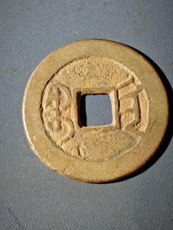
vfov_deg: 17.0
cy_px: 115
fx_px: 773
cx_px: 86
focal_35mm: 116
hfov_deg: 12.8
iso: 250
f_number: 2
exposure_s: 1/100
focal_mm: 9
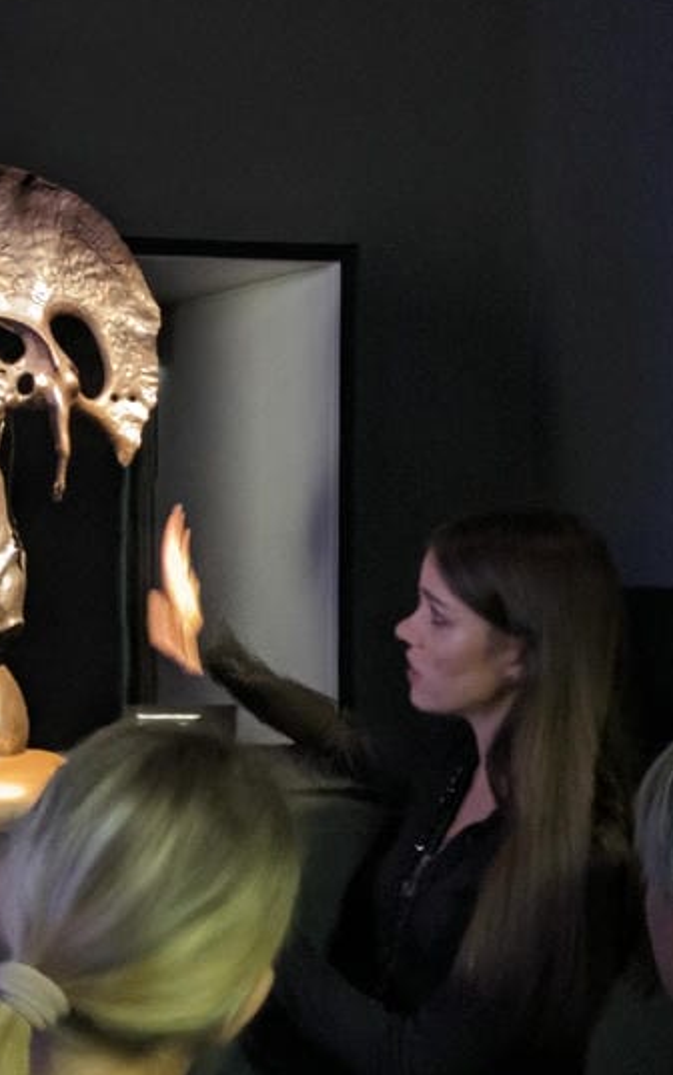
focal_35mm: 71
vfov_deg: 28.9
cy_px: 635
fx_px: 2082
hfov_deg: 17.9
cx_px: 12
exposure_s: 1/12.5
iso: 4037
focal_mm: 5.43
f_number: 1.89
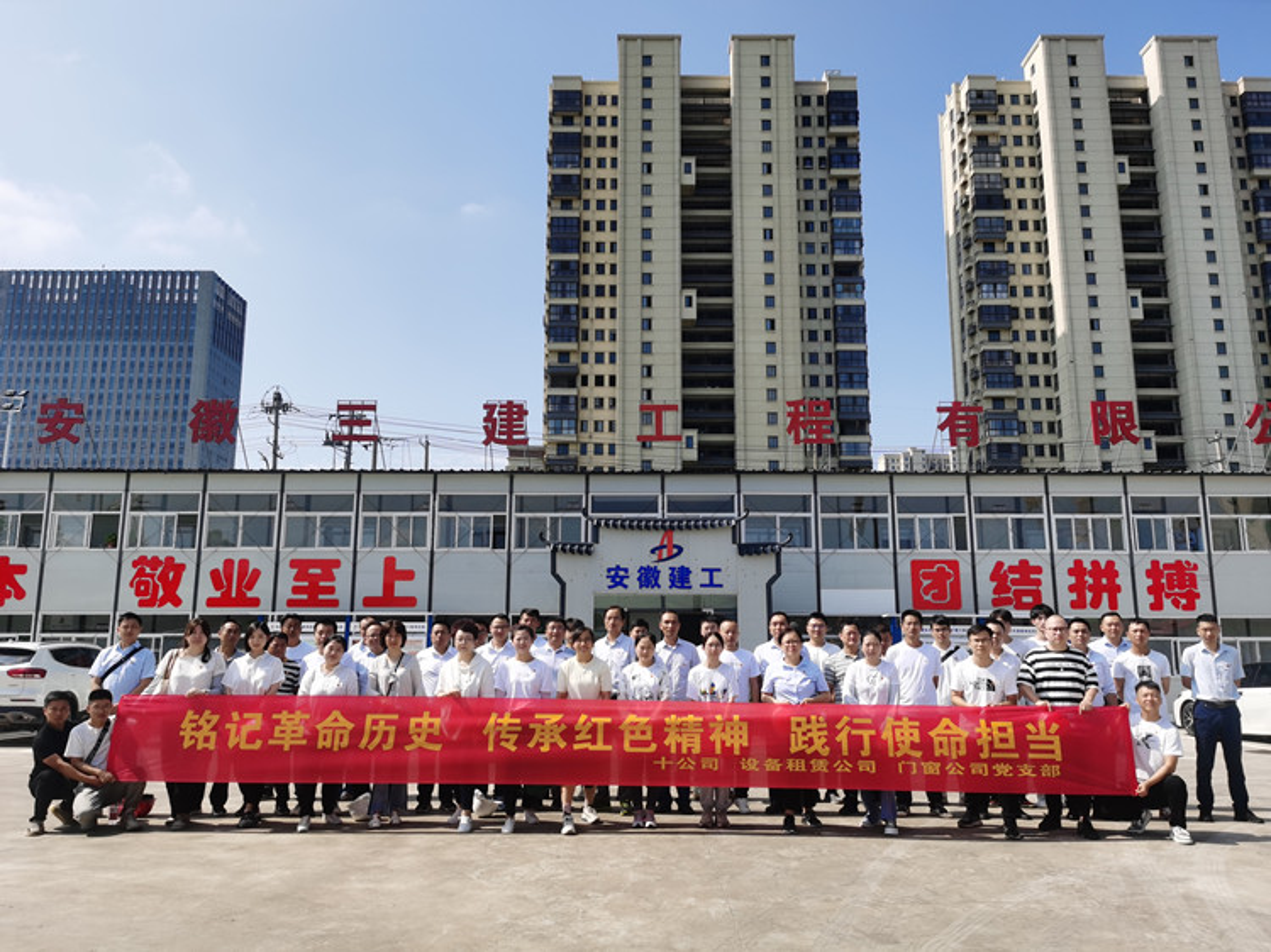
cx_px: 636
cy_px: 476
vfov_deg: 51.3
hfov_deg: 65.3
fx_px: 991
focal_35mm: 27
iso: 50
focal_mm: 5.56
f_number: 1.6
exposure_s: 1/3521
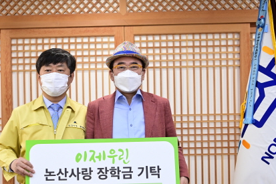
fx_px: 490
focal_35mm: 64
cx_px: 108
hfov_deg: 31.3
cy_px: 125
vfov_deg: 21.1
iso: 1000
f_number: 3.5
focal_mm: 44
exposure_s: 1/160
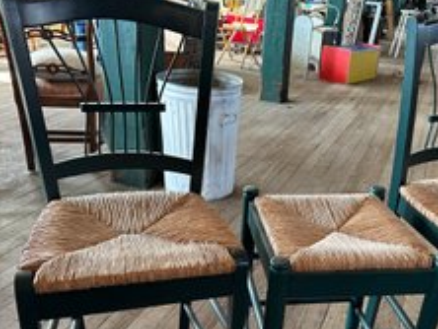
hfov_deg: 49.6
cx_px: 273
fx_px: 469
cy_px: 210
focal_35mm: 37
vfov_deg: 38.4
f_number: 1.78
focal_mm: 6.86
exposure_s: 1/60
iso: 250
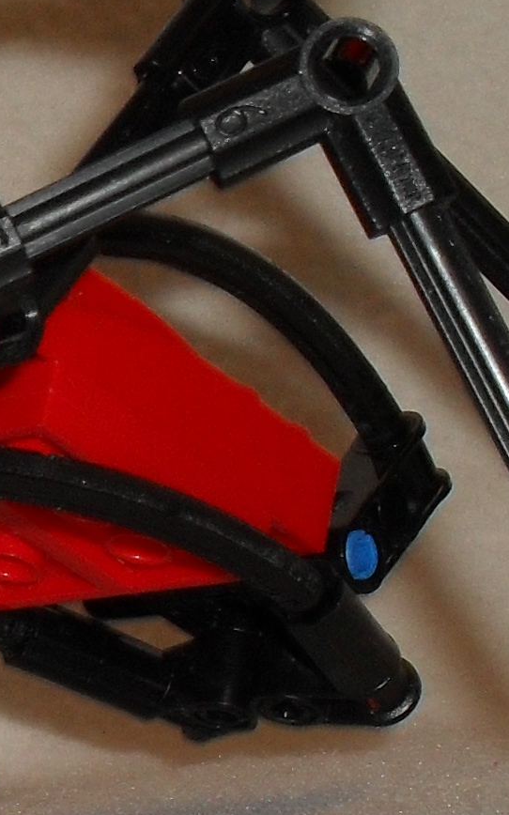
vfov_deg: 13.3
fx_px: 3465
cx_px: -806
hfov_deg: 7.7
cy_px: 720
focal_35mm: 156
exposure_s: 1/45
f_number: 8.4
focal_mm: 6.3
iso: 100
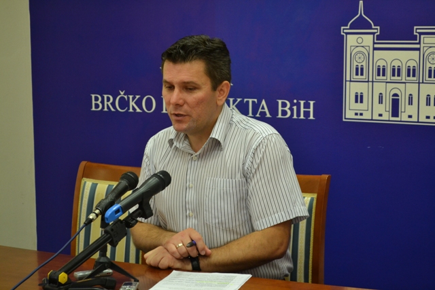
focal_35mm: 82
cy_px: 145
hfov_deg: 24.6
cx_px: 218
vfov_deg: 16.6
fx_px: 997
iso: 1400
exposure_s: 1/60
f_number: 5.6
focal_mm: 55
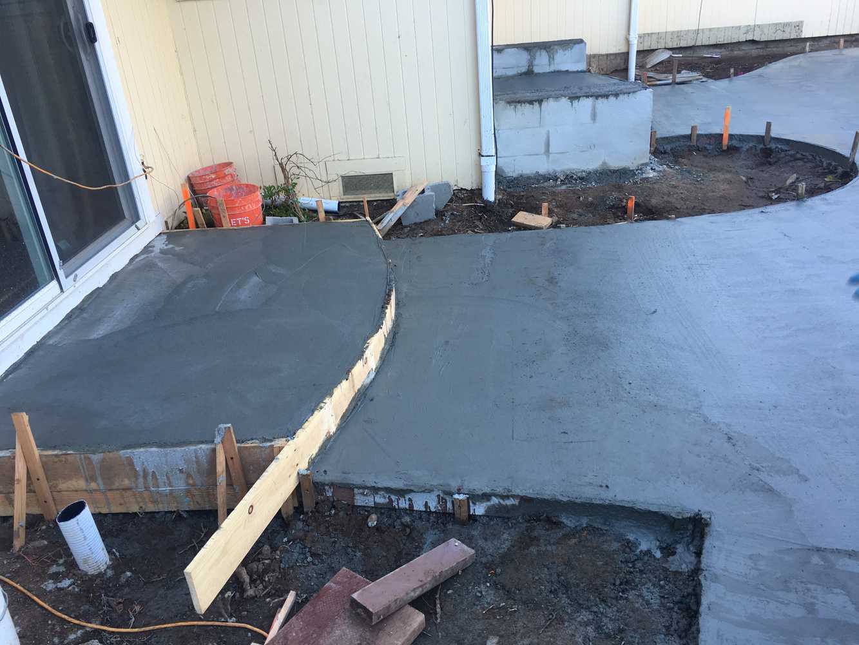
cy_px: 322
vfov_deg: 48.2
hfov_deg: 61.7
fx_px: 720
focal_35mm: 29
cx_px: 430
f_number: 2.2
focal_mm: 4.15
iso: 25
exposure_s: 1/60
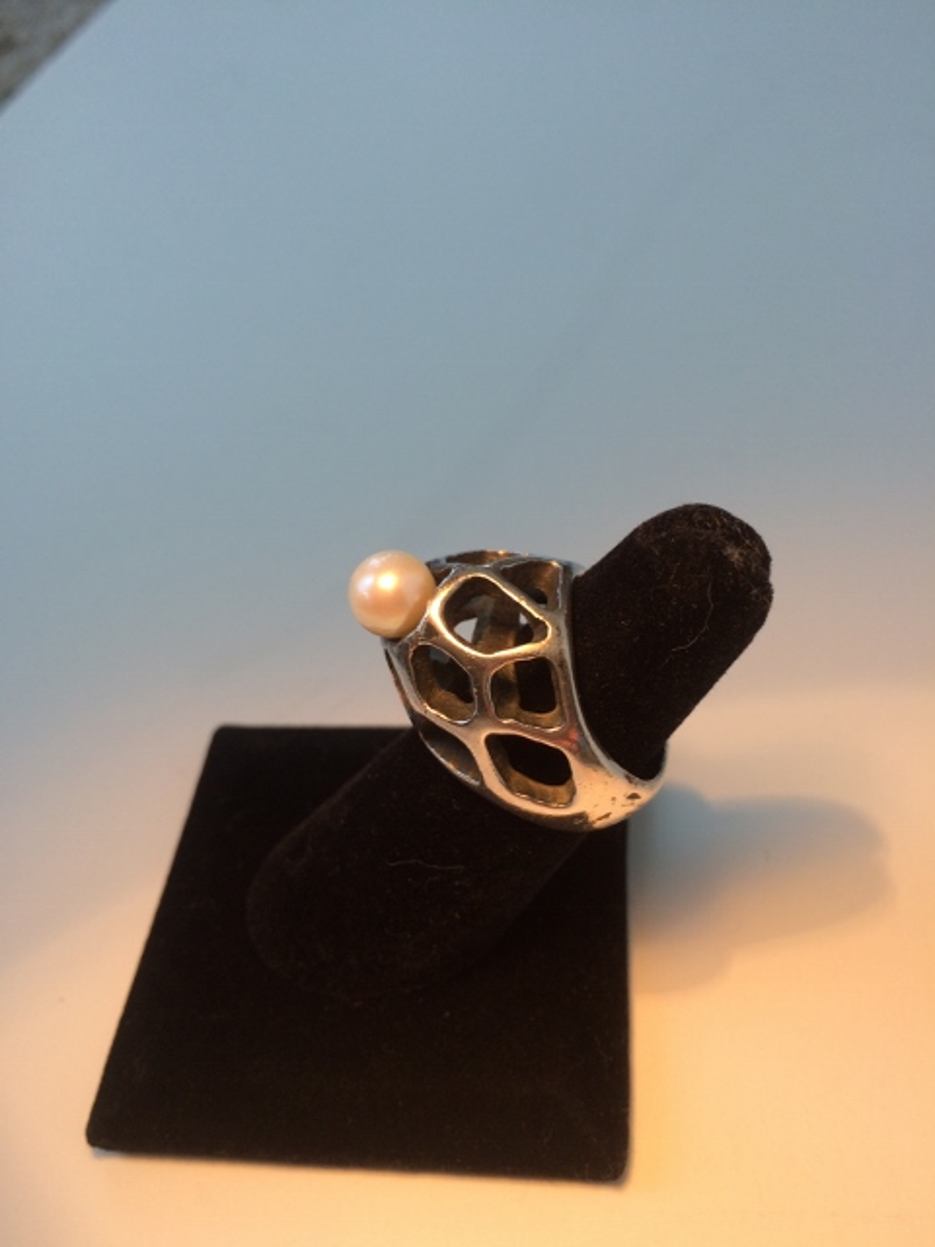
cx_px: 468
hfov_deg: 48.2
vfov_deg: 61.7
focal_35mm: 29
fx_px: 1044
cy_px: 624
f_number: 2.2
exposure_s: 1/120
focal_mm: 4.15
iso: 50
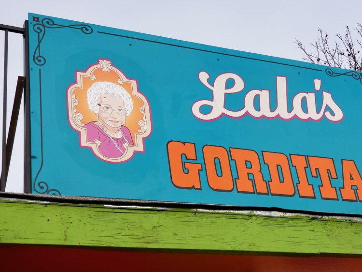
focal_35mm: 71
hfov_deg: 27.3
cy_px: 108
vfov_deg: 20.7
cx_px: 236
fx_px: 742
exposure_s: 1/506
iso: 25
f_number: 2.4
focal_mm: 6
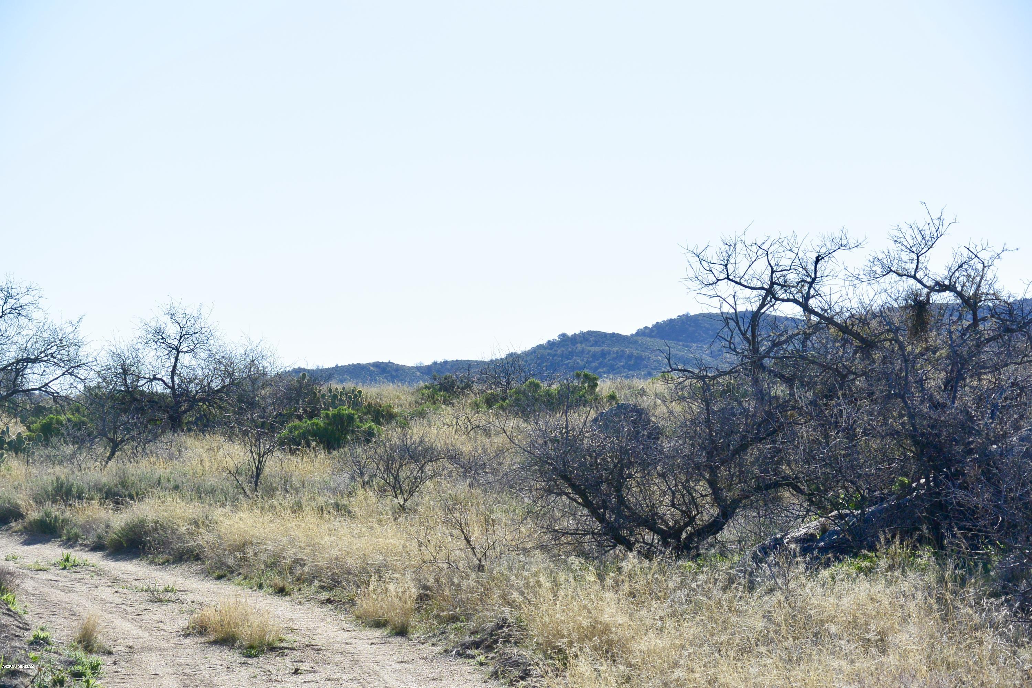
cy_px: 344
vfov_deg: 11.9
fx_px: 3296
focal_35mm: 115
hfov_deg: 17.8
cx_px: 516
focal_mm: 42.7
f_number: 5
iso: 160
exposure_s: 1/1000
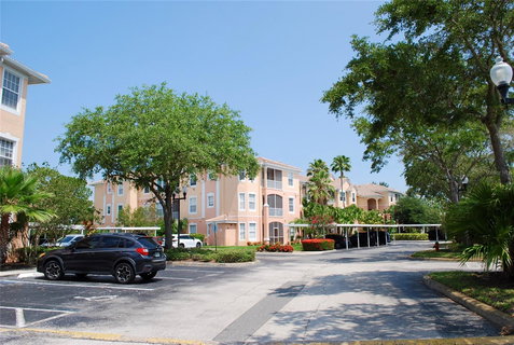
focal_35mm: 27
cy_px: 172
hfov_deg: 67.3
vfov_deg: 48.1
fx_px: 386
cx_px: 257
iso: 100
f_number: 8
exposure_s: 1/200
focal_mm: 18
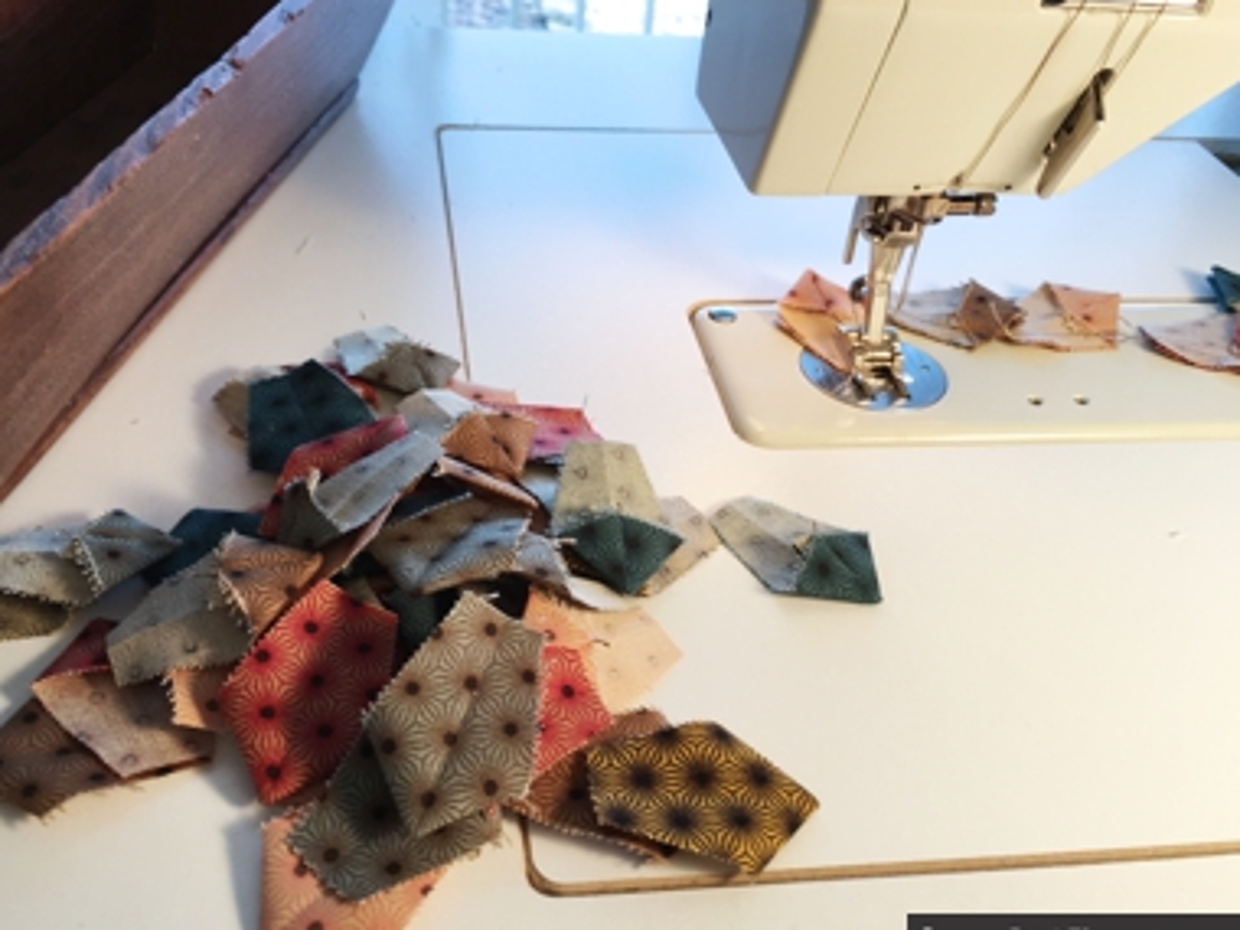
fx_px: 1182
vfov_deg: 42.9
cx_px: 555
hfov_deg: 55.2
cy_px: 496
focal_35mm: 33
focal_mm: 4.15
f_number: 2.2
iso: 40
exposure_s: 1/120
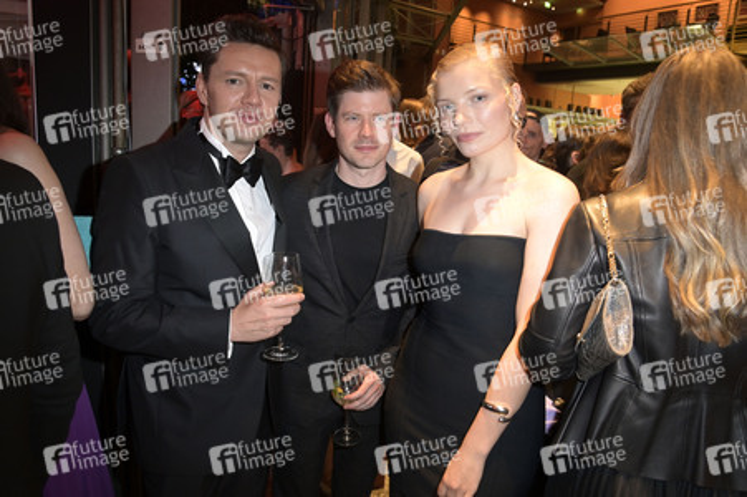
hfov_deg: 73.8
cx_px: 374
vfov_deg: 53.1
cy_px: 248
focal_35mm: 24
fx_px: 498
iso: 2500
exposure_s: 1/40
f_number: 5.6
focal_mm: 24
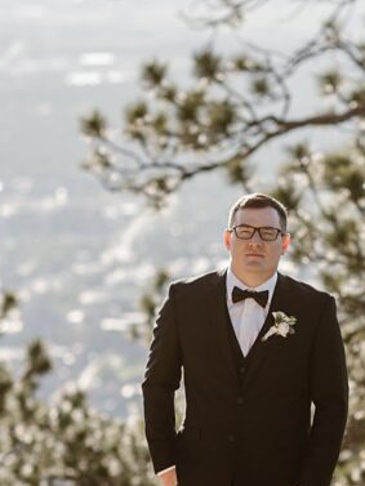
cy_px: 326
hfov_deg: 6.7
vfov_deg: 8.9
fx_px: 3119
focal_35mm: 222
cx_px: 264
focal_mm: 85
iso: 200
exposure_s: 1/1250
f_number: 2.5
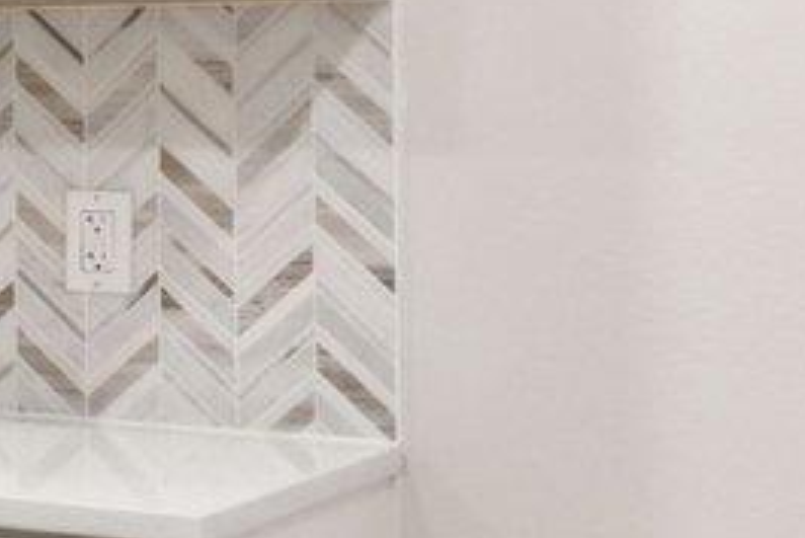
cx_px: -1218
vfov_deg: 12.6
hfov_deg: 13.2
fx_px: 2416
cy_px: 15
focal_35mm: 108
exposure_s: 1/25
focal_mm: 14
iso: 400
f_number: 8
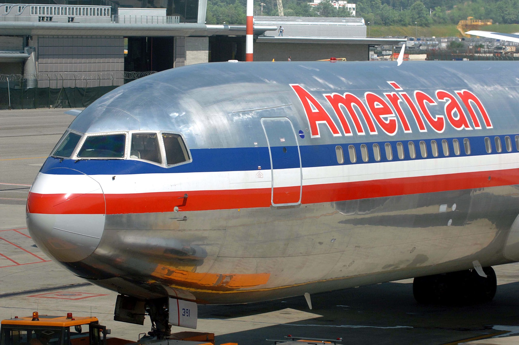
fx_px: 2505
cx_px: 260
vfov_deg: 7.9
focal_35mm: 174
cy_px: 172
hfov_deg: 11.8
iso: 400
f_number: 5
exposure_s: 1/3200
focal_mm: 116
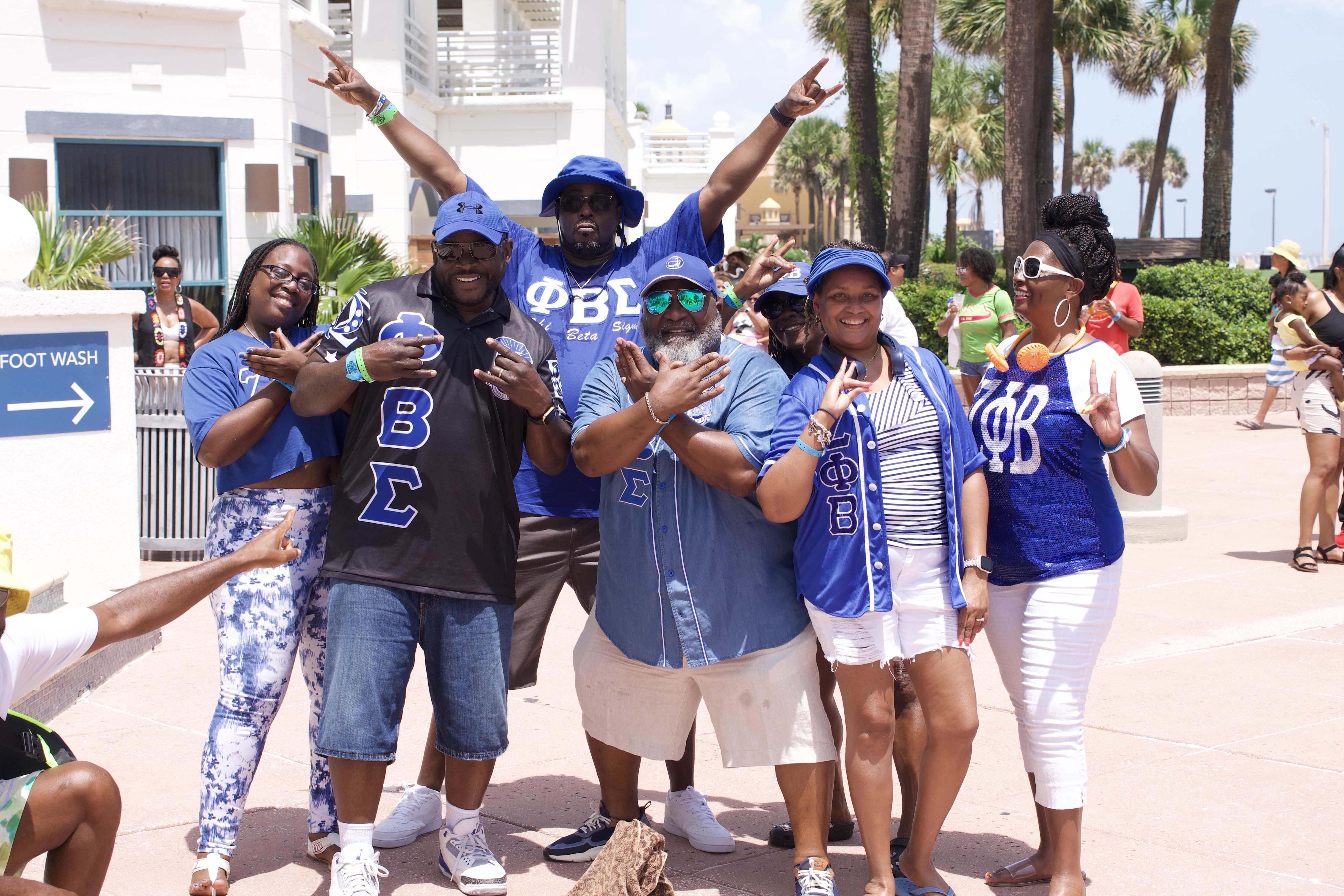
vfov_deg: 23.4
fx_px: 2166
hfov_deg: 34.5
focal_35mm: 58
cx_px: 672
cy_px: 448
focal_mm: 39
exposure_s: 1/1250
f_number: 5
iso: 400
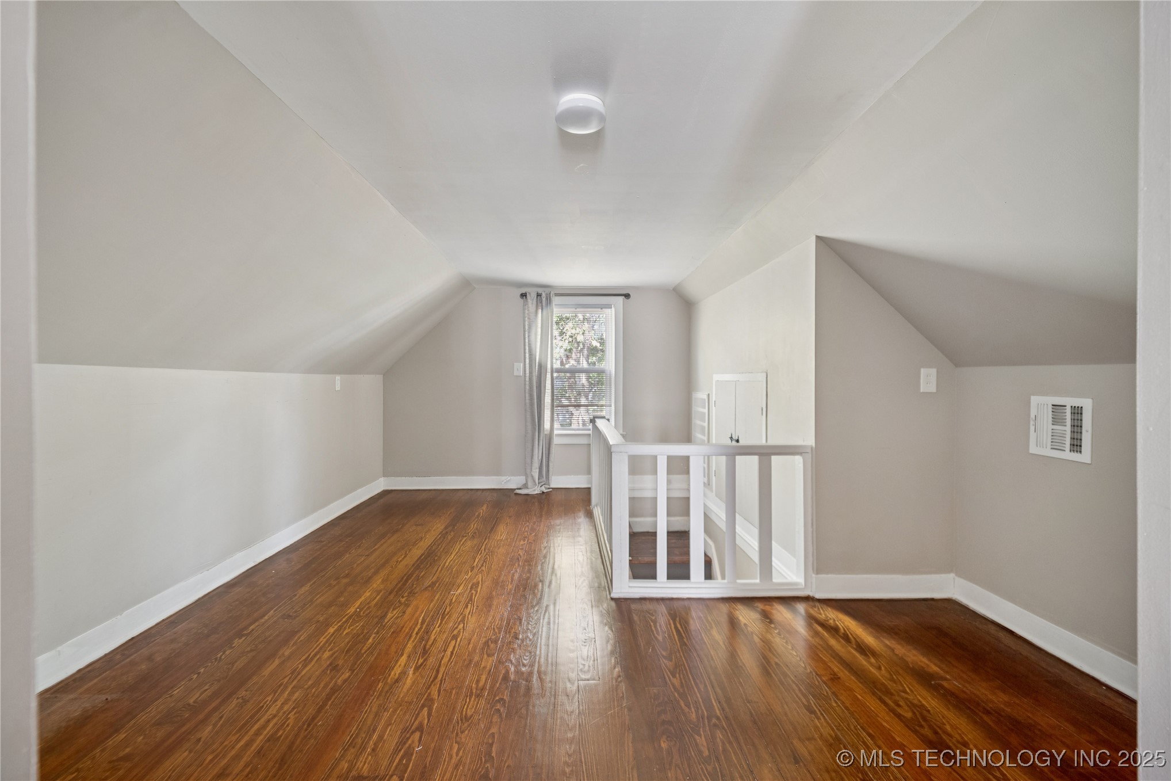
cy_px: 390
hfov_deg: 104.3
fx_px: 455
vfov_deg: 81.2
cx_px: 586
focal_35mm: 14
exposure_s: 1/4
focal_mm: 14
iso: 640
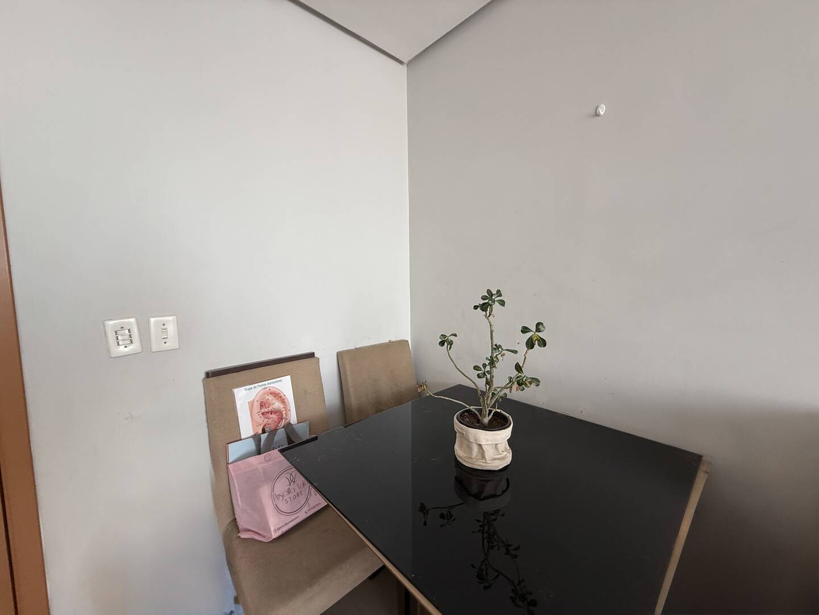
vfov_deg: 85.7
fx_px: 331
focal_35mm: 14
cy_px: 308
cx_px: 410
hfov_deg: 102.1
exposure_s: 1/99
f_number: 2.2
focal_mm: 2.22
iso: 160
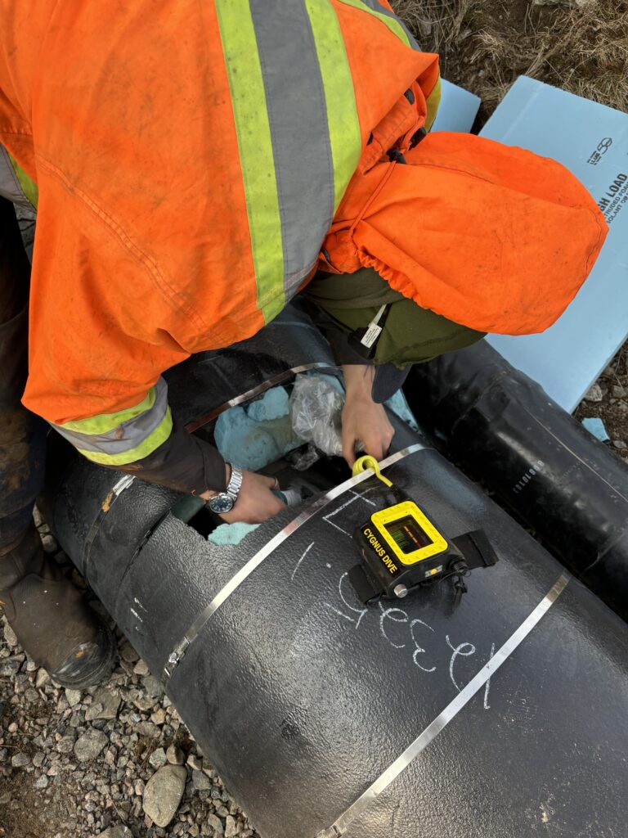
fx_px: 629
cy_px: 419
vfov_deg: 67.3
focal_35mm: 26
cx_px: 314
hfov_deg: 53.1
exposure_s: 1/697
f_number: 1.6
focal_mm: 5.96
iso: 50
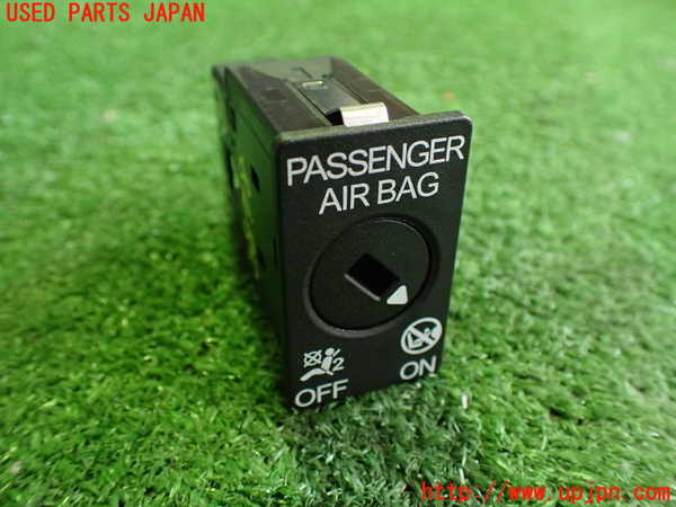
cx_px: 338
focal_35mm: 30
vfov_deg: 46.8
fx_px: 586
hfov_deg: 60.0
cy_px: 254
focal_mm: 5.4
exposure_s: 1/50
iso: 800
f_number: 2.3
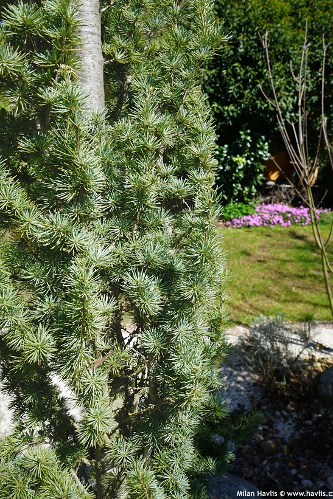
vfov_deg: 63.7
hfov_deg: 44.9
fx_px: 403
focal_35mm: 29
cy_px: 242
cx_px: 166
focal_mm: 28
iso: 100
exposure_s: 1/100
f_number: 10
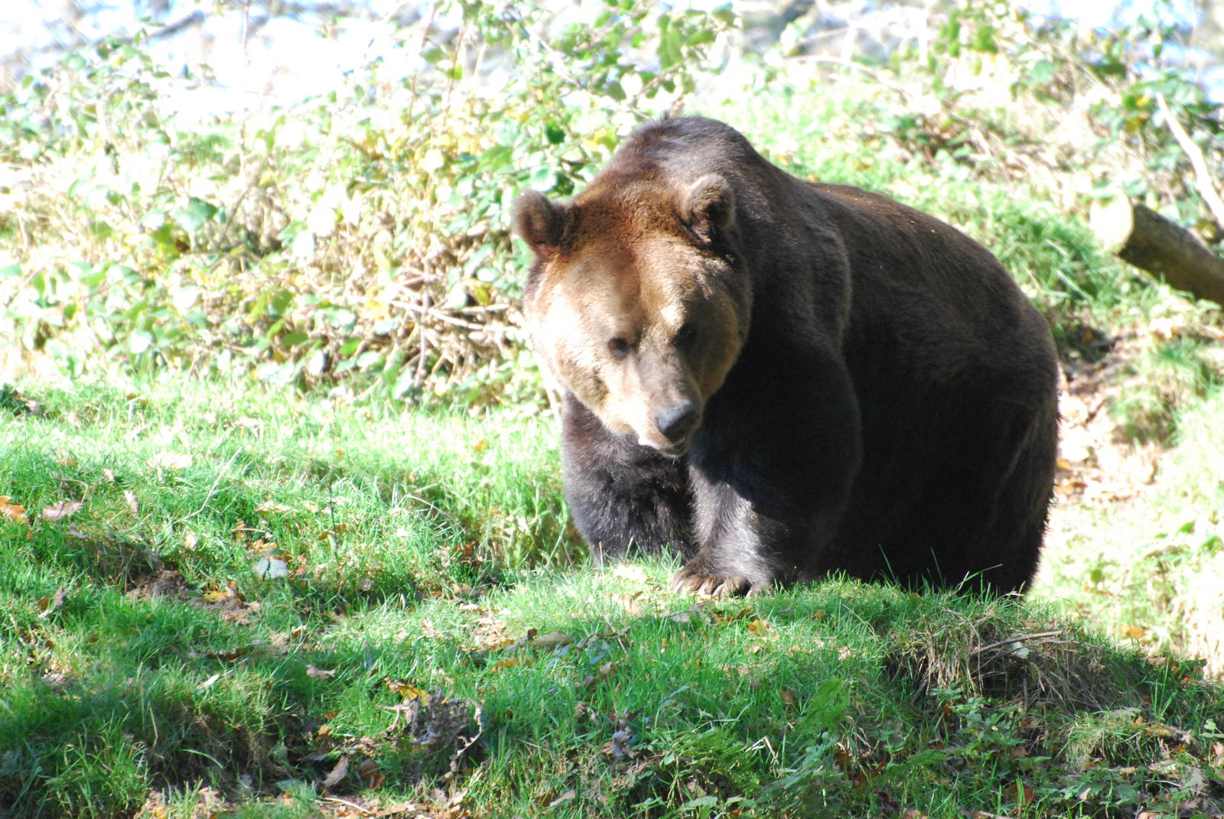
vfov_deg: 3.1
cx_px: 612
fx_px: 15318
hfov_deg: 4.6
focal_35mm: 450
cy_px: 410
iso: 1600
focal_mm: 300
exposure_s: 1/400
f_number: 5.6
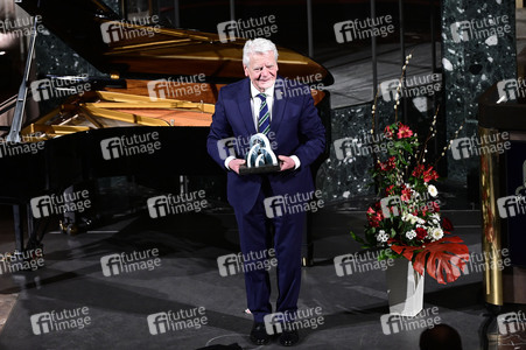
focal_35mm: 200
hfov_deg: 10.3
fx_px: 2920
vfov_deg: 6.9
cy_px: 175
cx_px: 263
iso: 2500
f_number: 4
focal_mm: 200
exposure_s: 1/200
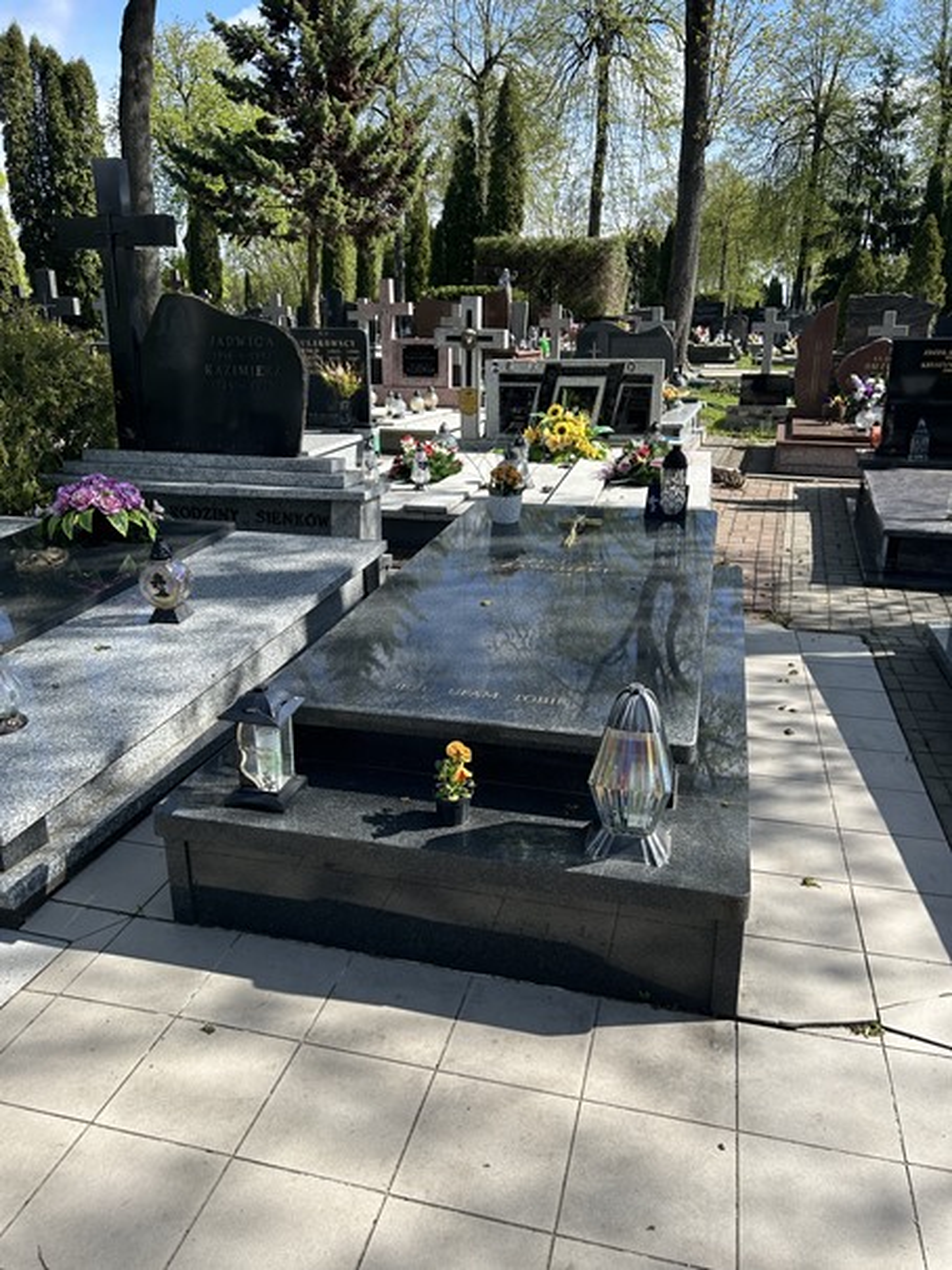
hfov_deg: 53.1
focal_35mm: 26
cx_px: 476
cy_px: 635
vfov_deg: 67.3
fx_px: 953
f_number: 1.5
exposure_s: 1/2008
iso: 50
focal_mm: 5.7
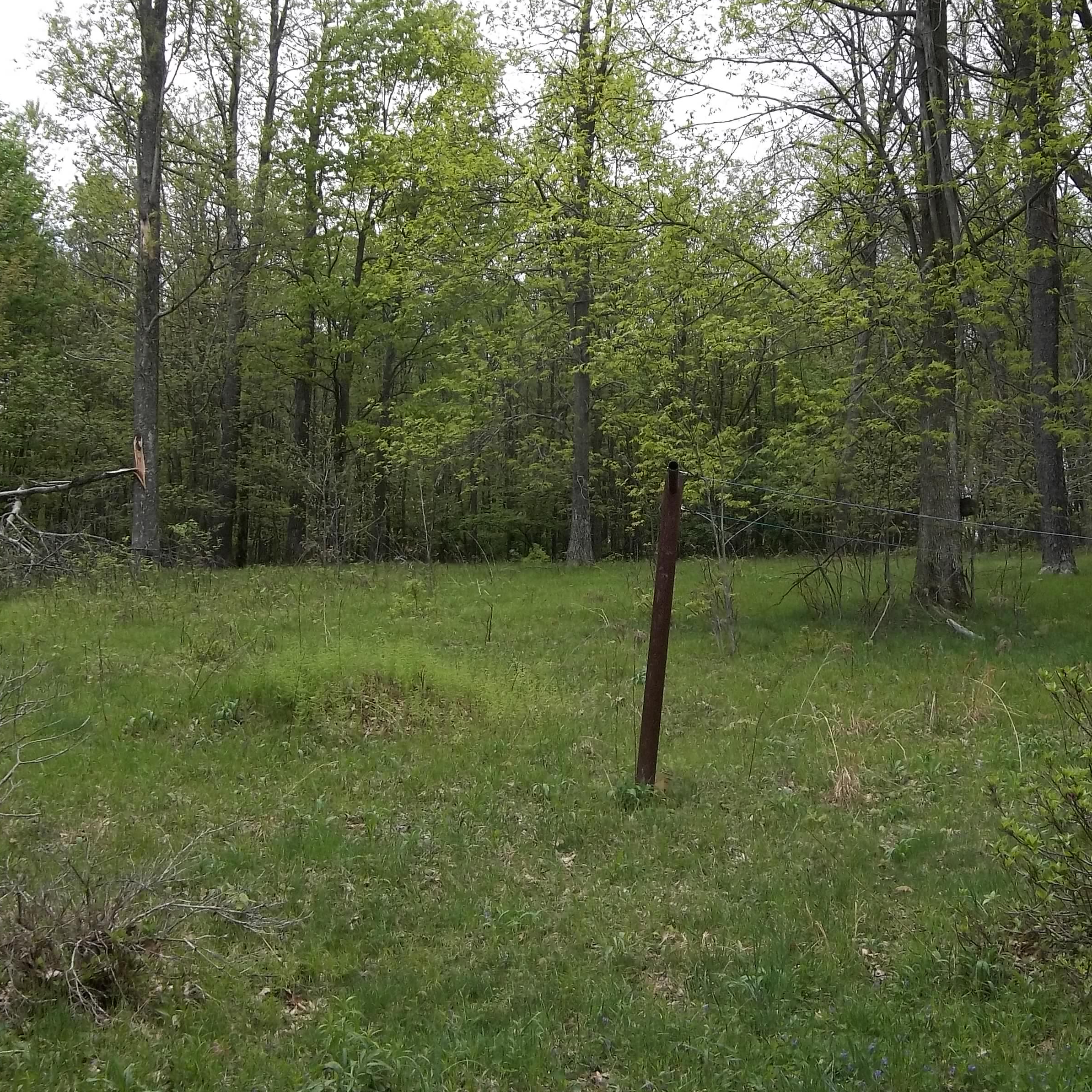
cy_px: 541
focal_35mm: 46
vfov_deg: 36.8
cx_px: 646
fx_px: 1642
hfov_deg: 36.7
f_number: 3.5
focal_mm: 4.9
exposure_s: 1/500
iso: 80
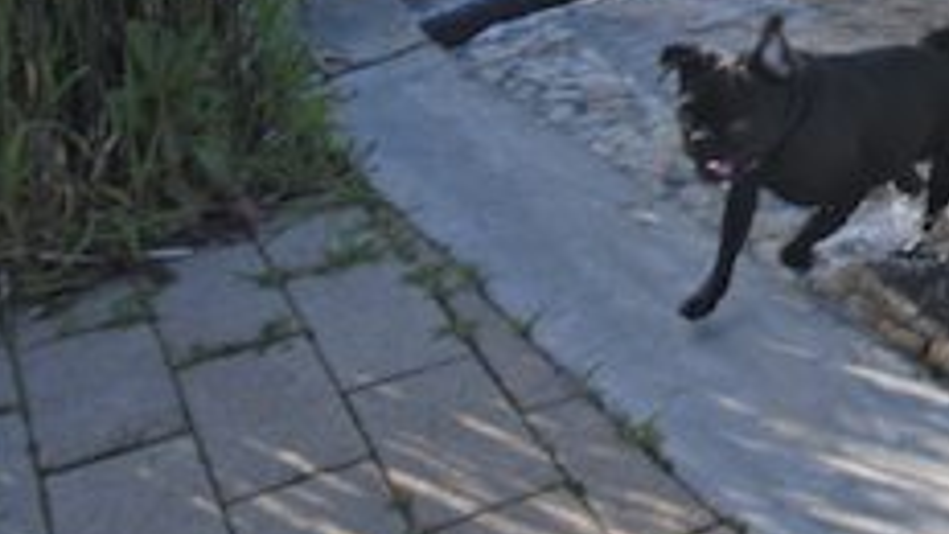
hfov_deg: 28.9
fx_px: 1711
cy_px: -99
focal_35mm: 68
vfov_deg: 17.0
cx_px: 957
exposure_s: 1/125
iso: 100
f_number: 8
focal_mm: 20
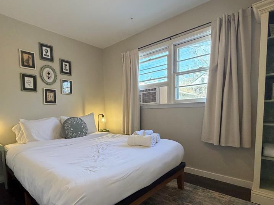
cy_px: 125
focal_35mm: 20
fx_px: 158
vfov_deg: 65.2
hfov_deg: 81.5
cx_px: 122
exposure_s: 1/120
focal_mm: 2.22
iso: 320
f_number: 2.2
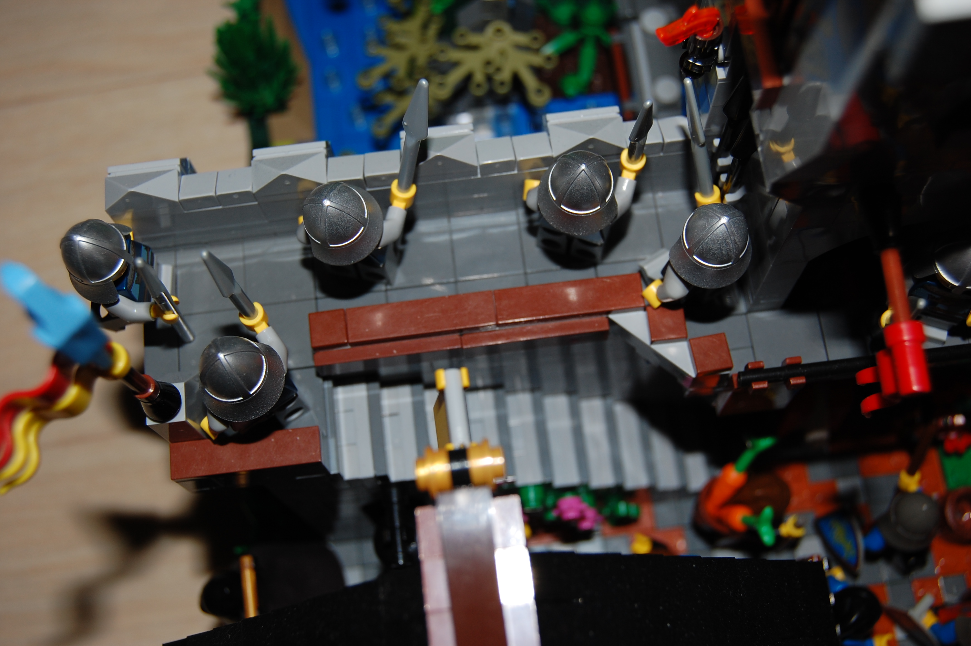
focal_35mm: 46
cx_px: 486
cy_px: 323
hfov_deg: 42.4
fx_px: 1253
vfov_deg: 28.9
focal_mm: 31
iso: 200
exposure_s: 1/125
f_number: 5.6
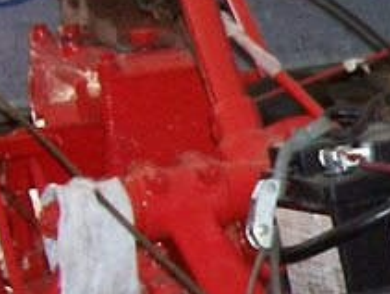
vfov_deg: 7.7
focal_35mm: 193
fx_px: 2178
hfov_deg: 9.6
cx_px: 737
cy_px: 274
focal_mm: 5.6
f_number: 2.7
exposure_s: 1/64
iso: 80
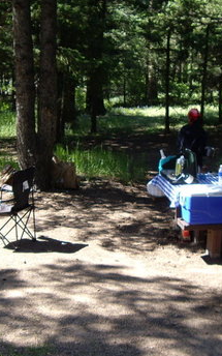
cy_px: 173
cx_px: 103
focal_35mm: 75
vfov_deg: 27.5
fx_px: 726
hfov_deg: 17.4
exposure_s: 1/160
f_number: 2.7
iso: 50
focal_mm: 6.2
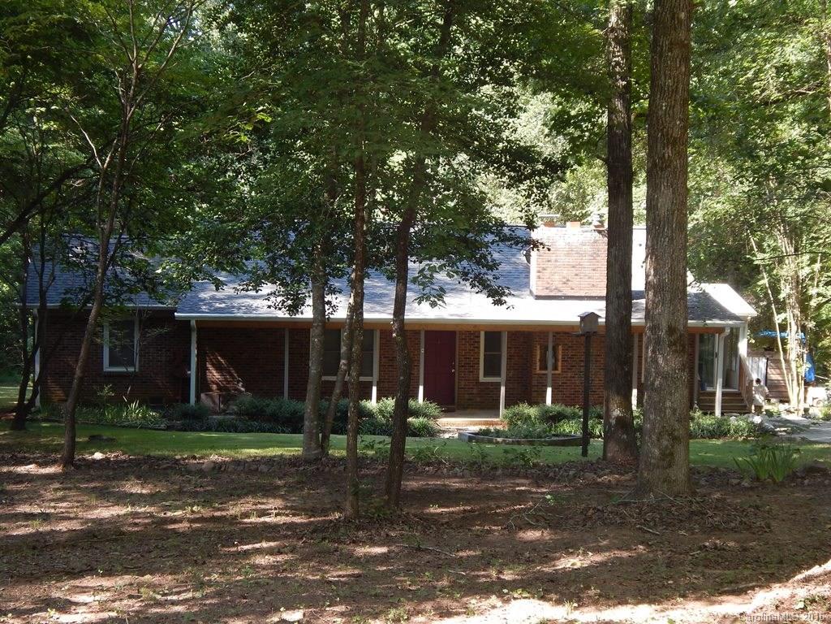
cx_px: 416
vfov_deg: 26.6
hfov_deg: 34.9
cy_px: 312
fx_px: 1320
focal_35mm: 55
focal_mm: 9.7
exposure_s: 1/80
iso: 125
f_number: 3.8
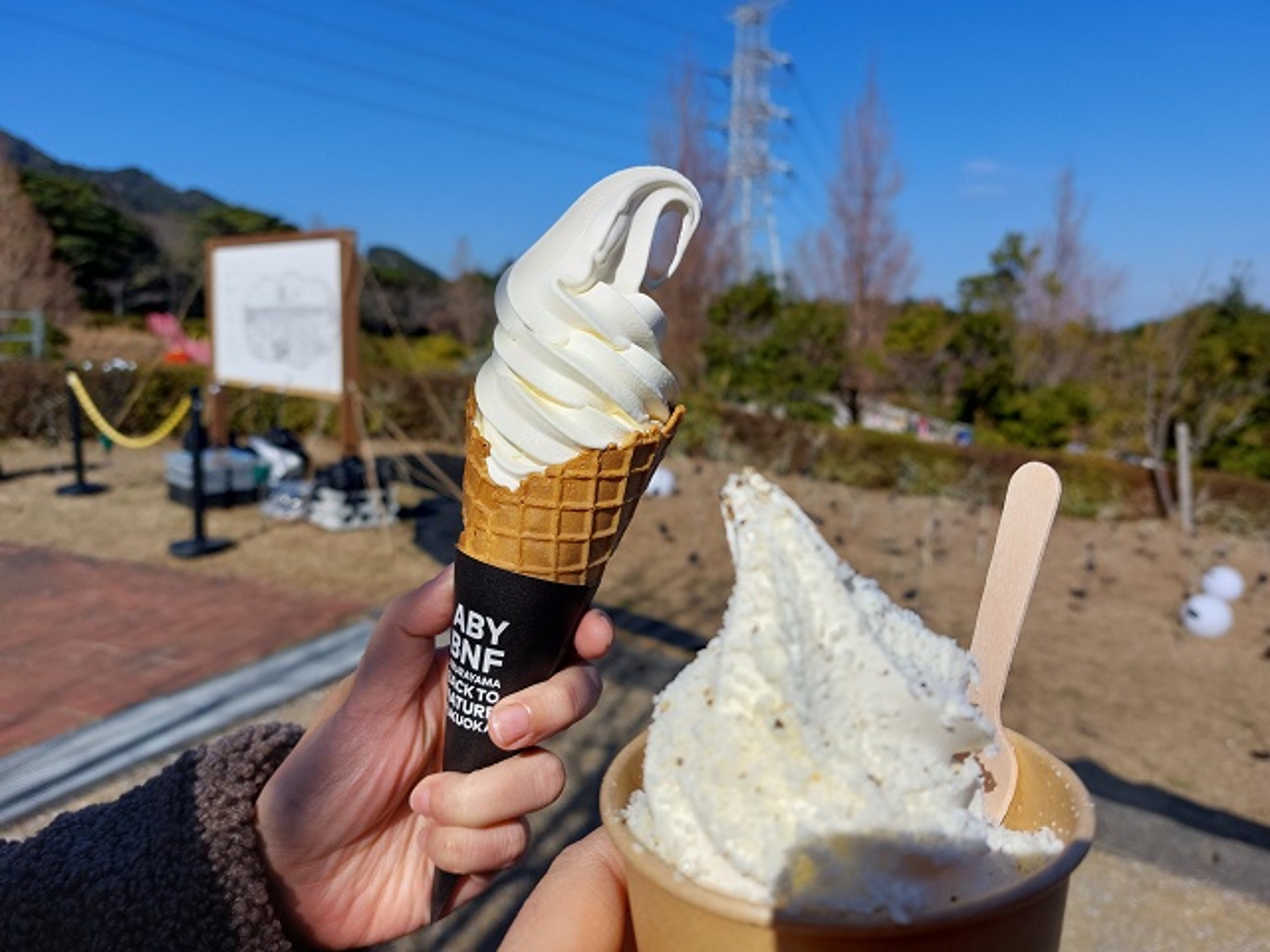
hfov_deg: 71.6
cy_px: 476
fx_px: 881
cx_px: 635
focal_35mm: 24
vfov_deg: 56.8
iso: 25
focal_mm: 5.23
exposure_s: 1/2203
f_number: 1.8
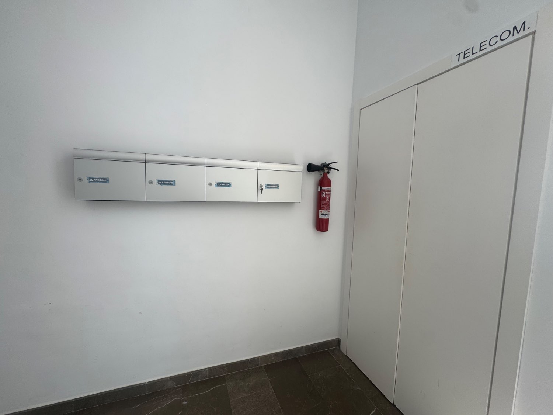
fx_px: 224
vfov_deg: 85.7
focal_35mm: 14
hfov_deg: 102.1
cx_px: 276
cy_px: 208
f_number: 2.2
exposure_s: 1/120
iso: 40
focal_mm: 2.22
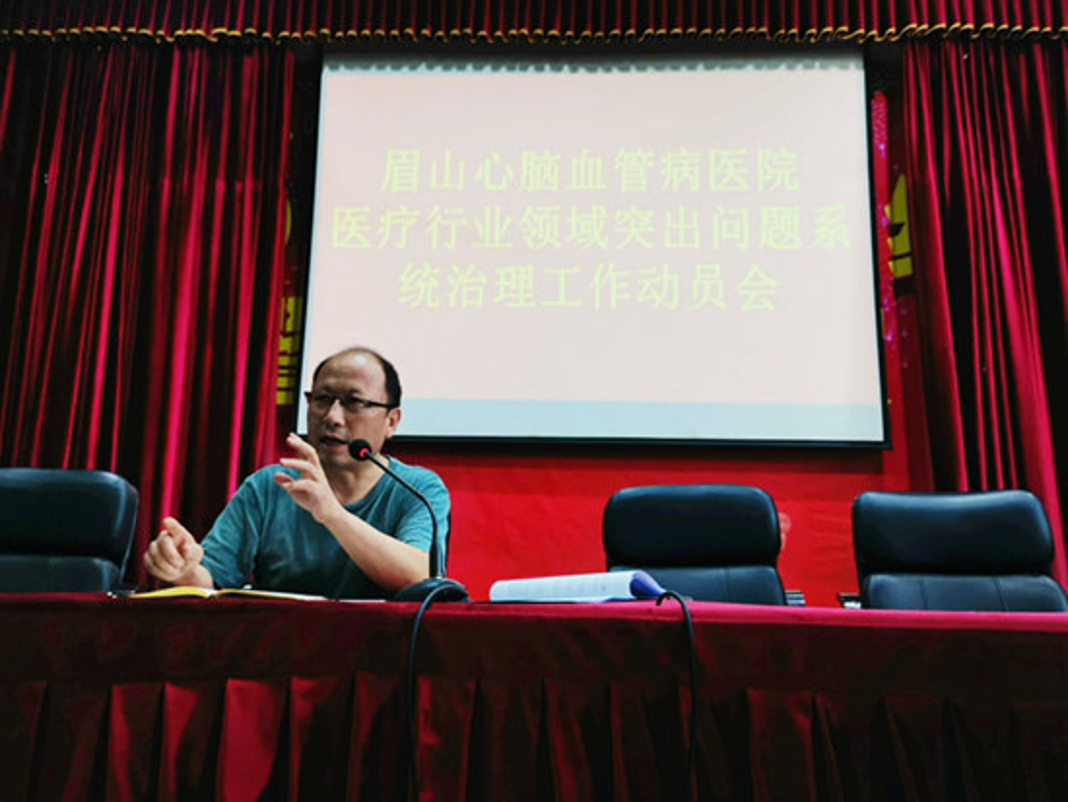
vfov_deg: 48.3
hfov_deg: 61.6
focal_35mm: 29
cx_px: 534
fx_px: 895
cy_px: 401
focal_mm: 5.58
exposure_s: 1/50
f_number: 1.8
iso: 200
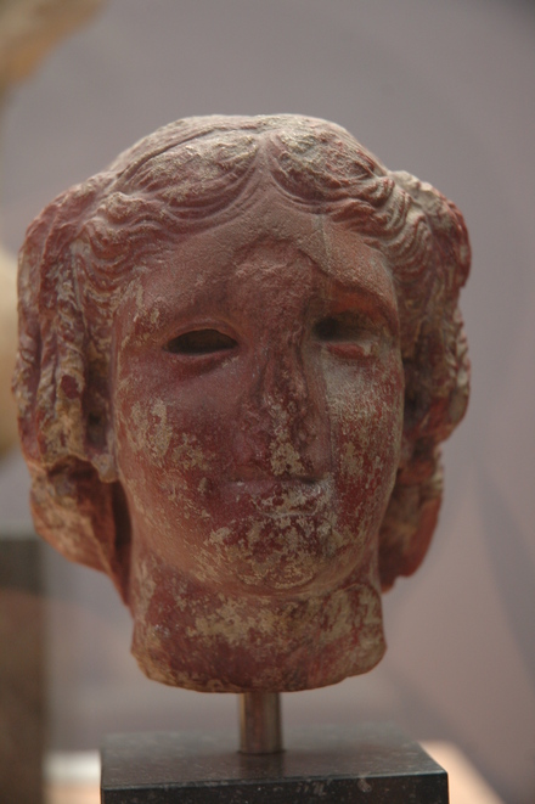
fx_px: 2343
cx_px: 268
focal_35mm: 105
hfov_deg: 13.0
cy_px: 402
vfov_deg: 19.5
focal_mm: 70
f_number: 4.5
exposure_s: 1/20
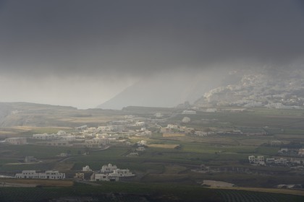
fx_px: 1098
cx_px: 152
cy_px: 101
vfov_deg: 10.5
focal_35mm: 130
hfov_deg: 15.8
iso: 200
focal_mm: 130
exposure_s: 1/250
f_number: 11
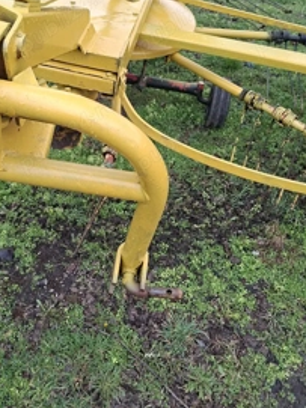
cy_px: 152
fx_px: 401
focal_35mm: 34
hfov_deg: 41.1
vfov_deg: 53.4
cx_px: 98
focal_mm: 5.54
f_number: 1.8
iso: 50
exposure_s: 1/185
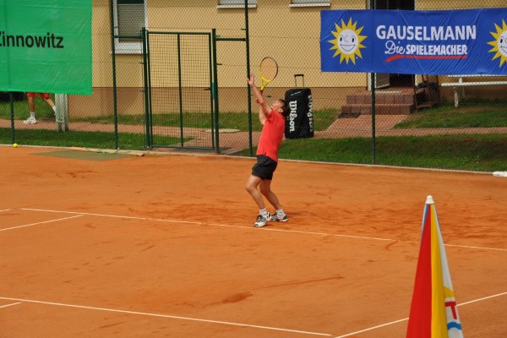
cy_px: 169
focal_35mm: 158
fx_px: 2218
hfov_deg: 13.0
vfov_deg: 8.7
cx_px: 254
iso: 200
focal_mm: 105
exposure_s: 1/500
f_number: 11
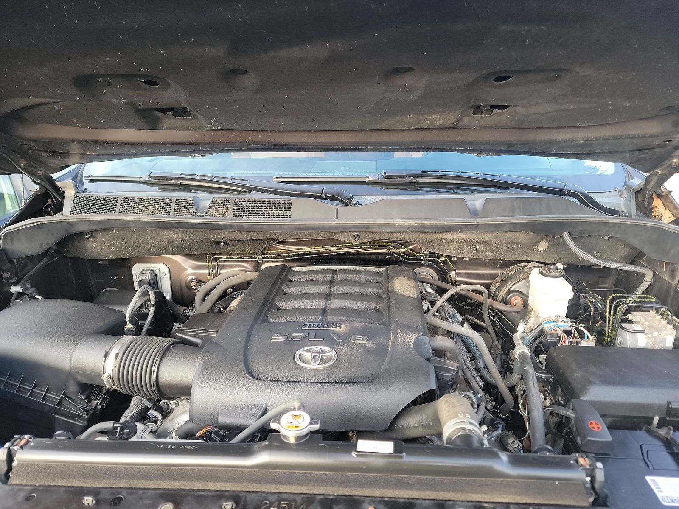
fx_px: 471
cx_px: 340
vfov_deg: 56.8
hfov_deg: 71.6
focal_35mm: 24
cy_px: 254
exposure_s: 1/59
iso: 105
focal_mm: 6.7
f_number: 1.8
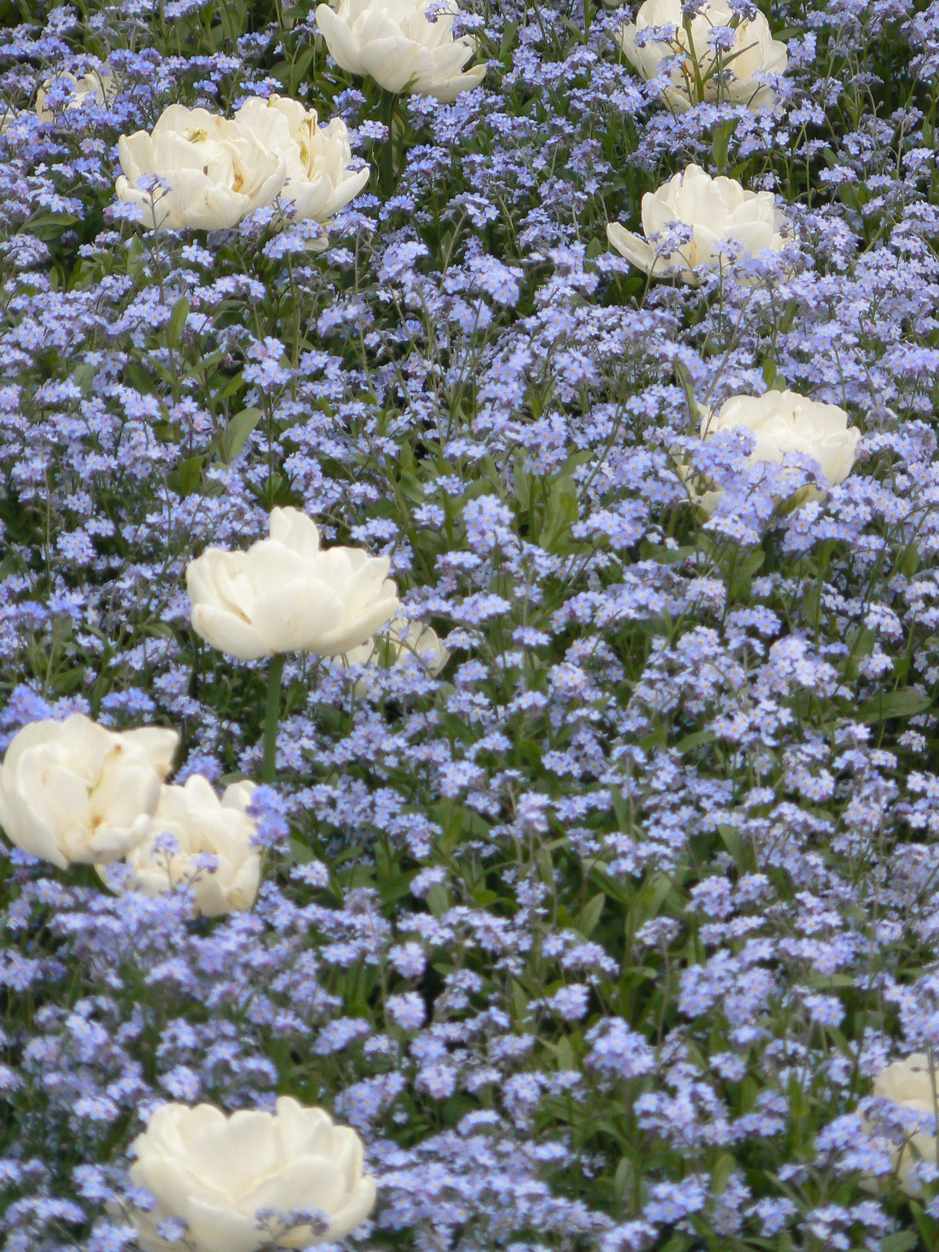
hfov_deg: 7.4
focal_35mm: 201
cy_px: 626
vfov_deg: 9.8
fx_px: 7270
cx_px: 470
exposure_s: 1/50
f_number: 3.3
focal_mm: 33.5
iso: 100
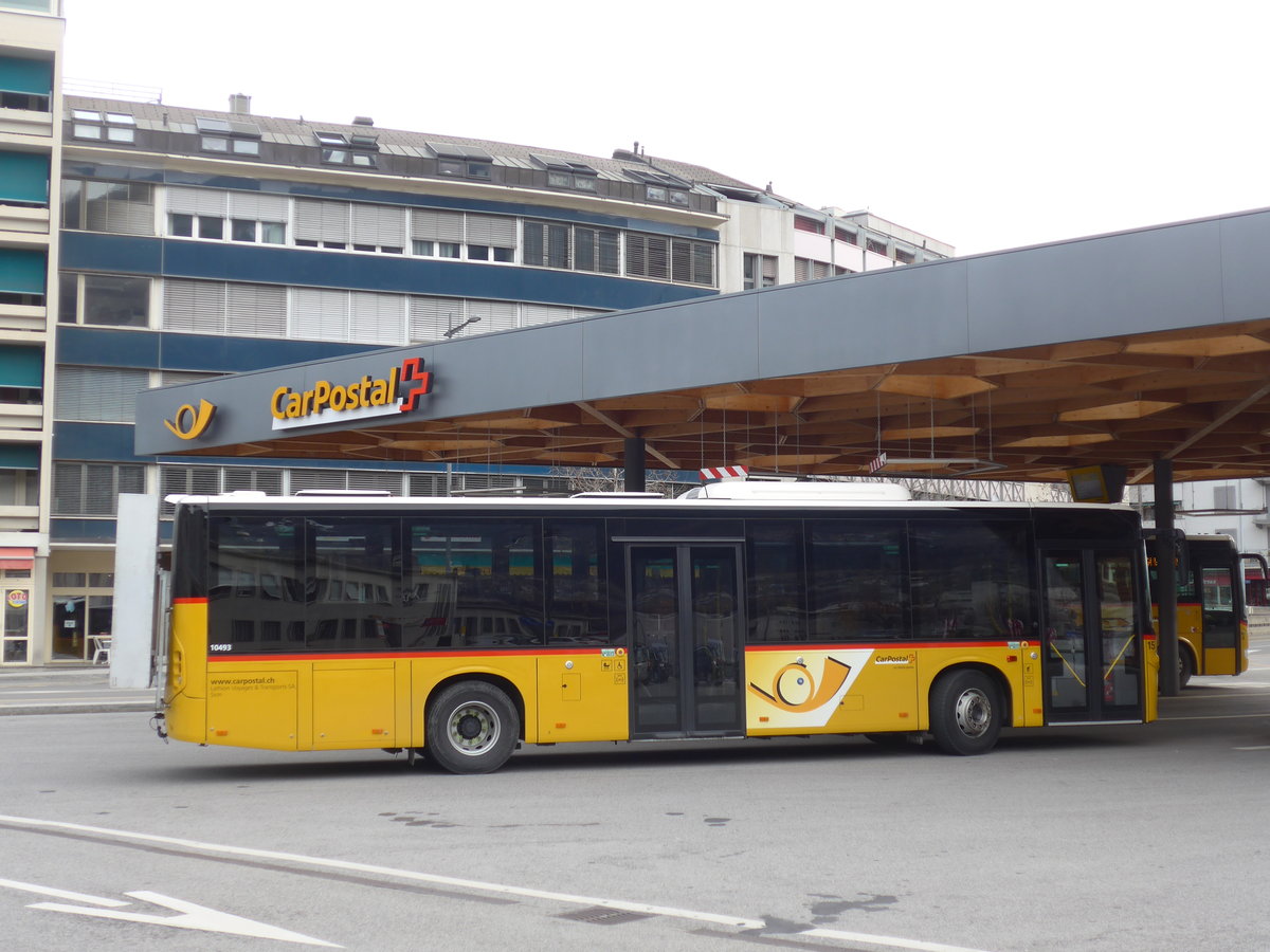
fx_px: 1688
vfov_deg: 31.5
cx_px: 635
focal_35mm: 46
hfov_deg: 41.2
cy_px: 476
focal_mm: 9.5
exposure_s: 1/250
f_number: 3
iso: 80
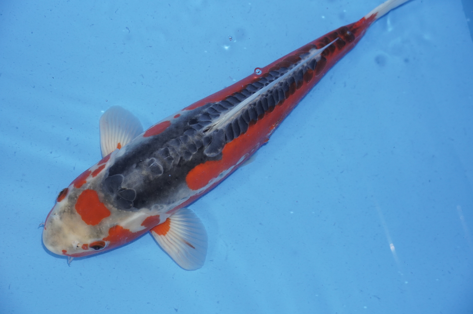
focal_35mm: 74
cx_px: 236
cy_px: 157
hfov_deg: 27.5
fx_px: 965
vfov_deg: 18.5
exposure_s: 1/160
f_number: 5
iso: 1000
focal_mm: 49
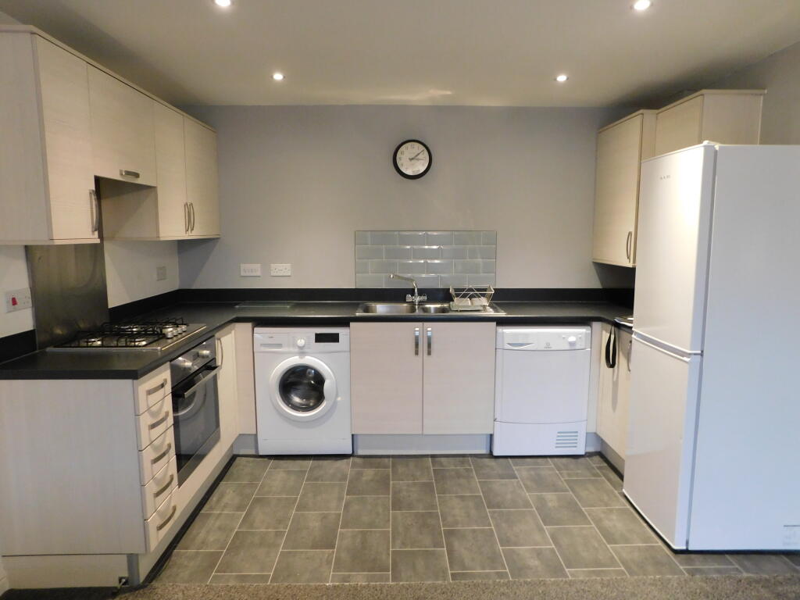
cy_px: 300
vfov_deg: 58.9
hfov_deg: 73.9
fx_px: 532
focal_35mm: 23
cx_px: 400
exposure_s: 1/15
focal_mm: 4
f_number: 3
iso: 400
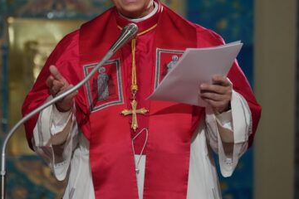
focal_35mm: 711
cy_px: 44
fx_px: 5905
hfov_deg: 2.9
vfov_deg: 1.9
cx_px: 130
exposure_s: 1/320
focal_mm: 400
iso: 3200
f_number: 5.6
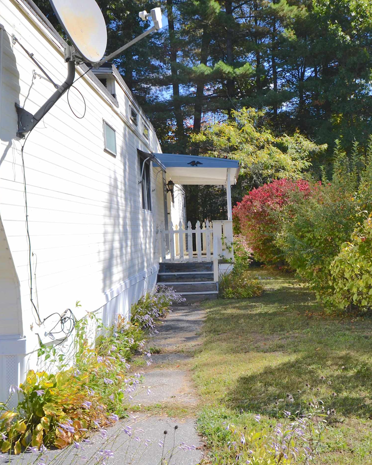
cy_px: 249
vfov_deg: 40.3
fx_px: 633
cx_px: 259
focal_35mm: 46
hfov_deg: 32.4
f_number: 7.1
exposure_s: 1/200
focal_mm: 20
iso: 100
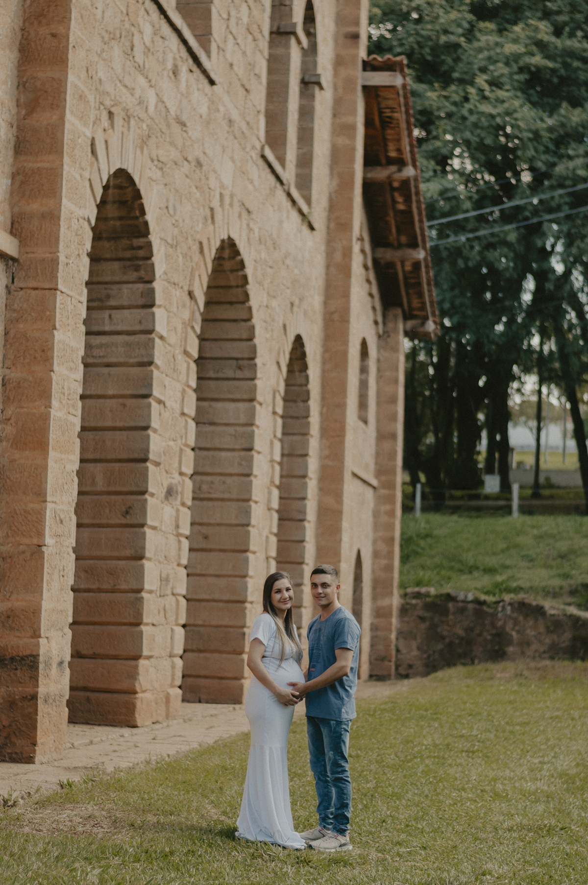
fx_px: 1842
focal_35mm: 75
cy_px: 442
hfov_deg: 18.1
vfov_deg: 27.0
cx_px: 294
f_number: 2
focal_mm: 50
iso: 125
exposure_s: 1/1000
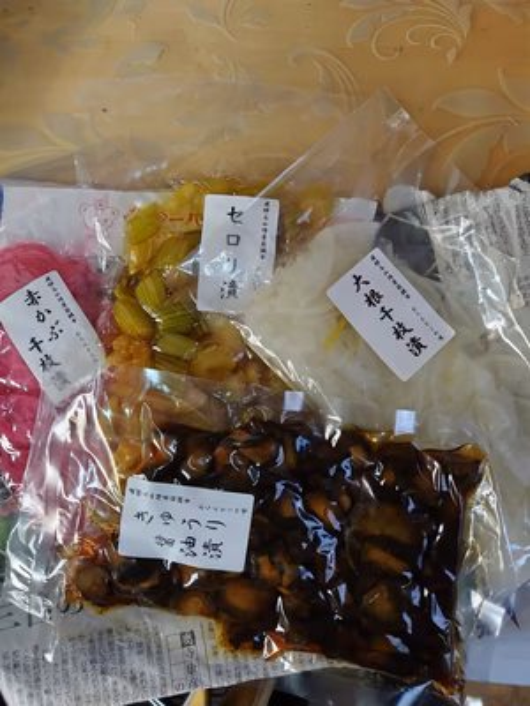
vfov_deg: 73.9
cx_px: 265
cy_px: 353
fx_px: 470
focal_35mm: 23
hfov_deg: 58.9
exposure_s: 1/100
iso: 211
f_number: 1.9
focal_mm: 5.5
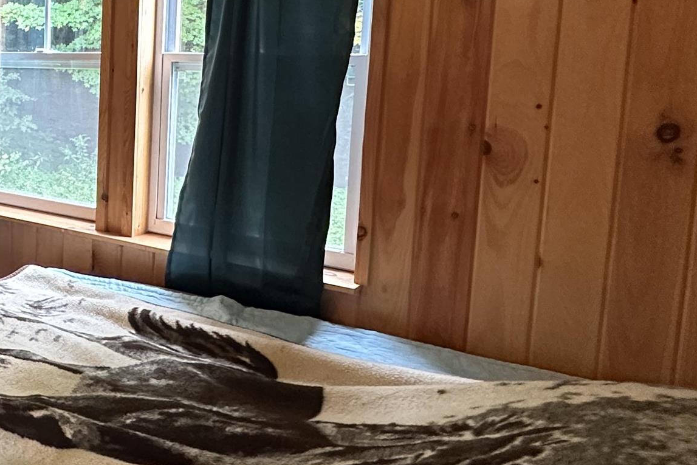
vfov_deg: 33.7
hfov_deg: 39.6
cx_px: -84
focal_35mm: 39
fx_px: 755
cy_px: 128
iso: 500
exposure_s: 1/60
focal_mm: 2.22
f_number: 2.2
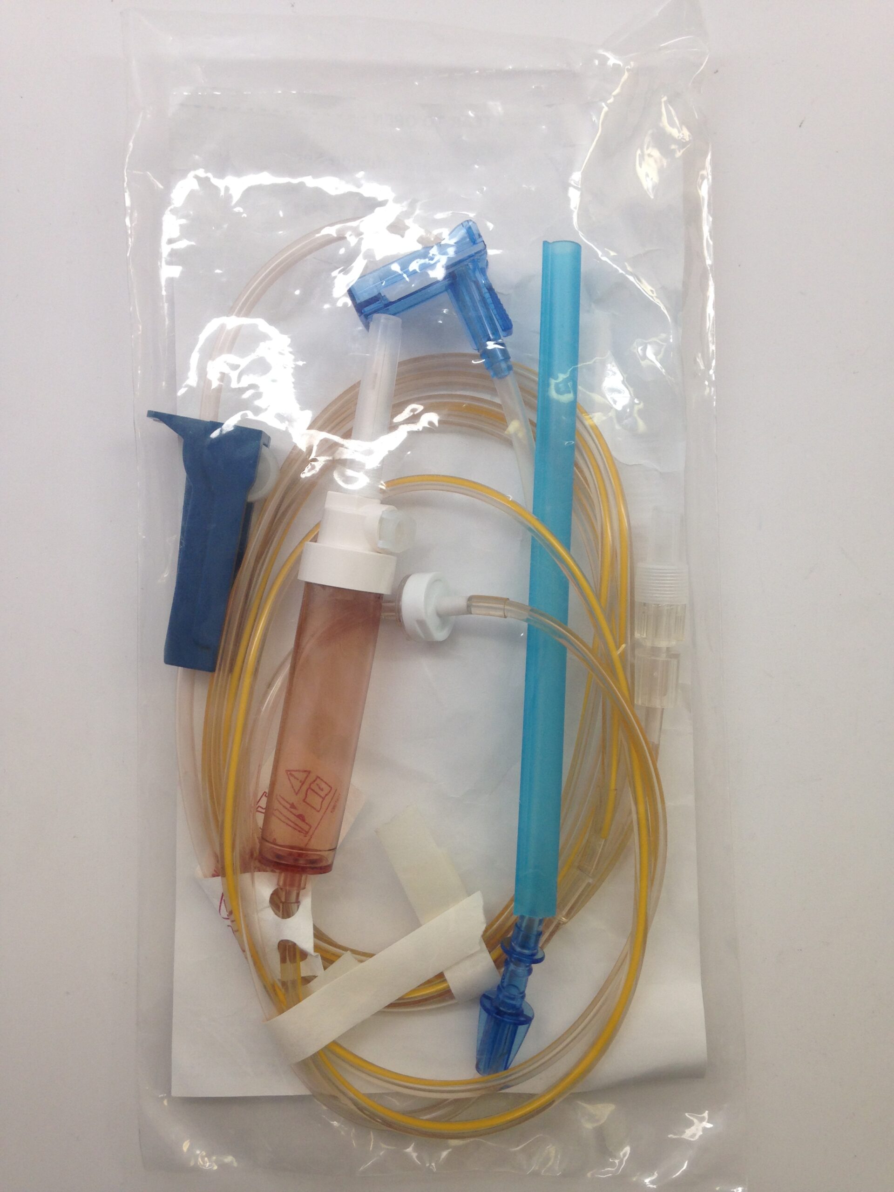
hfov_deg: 42.9
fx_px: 1136
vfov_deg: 55.4
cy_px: 596
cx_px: 447
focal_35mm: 33
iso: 50
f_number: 2.4
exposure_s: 1/60
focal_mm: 4.12
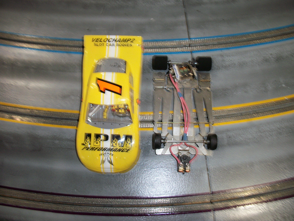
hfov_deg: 52.6
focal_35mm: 35
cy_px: 110
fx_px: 297
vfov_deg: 40.7
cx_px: 147
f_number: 3.1
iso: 160
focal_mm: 6.3
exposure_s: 1/30
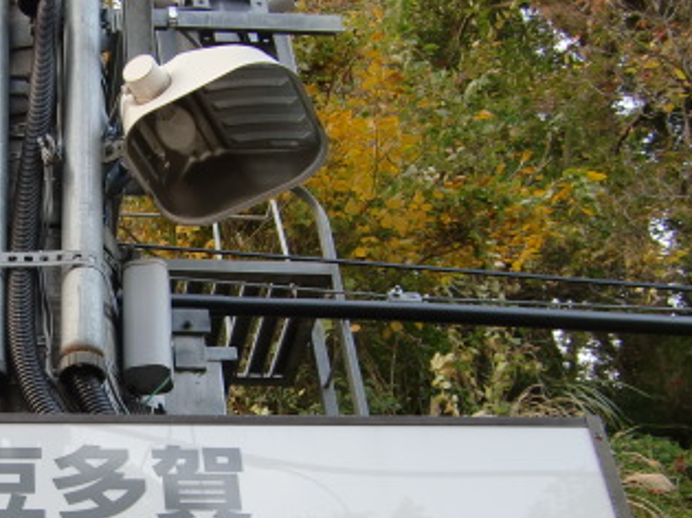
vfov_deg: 21.6
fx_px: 1339
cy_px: 437
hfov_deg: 27.6
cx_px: 35
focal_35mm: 67
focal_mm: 5.8
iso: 64
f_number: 2.7
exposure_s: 1/60
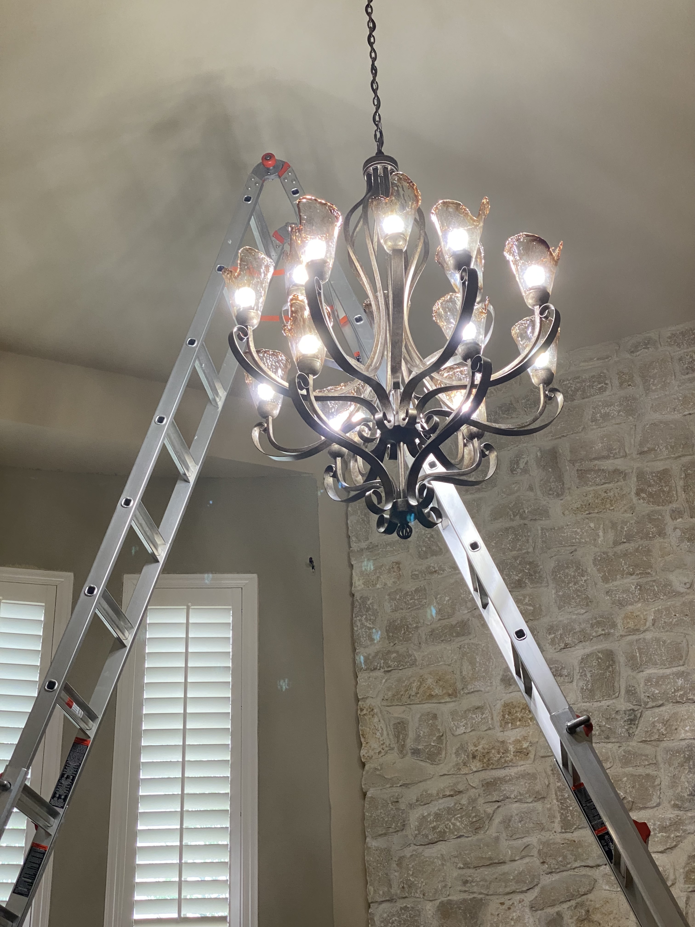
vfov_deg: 36.8
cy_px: 464
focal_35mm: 52
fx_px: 1392
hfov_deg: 28.0
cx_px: 348
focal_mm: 6
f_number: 2
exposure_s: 1/60
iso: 125
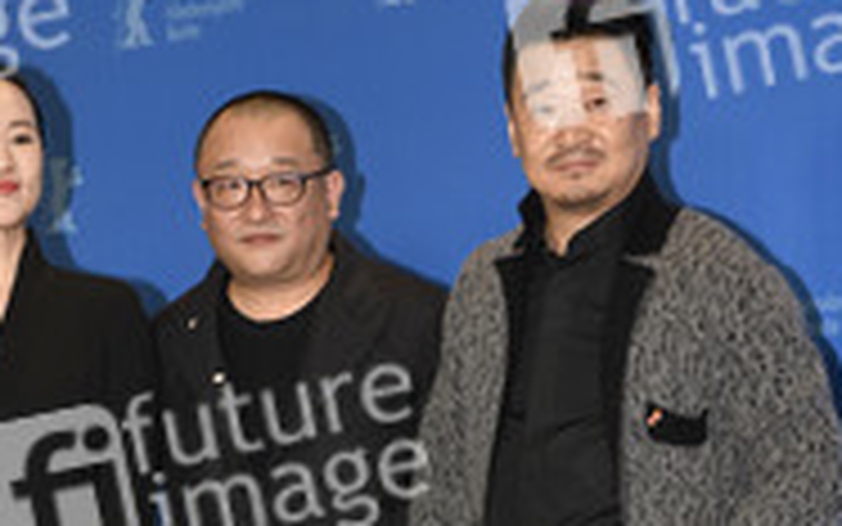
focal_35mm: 131
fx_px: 3007
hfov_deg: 15.9
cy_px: 697
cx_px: 329
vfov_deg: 9.8
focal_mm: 60
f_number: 3.5
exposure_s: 1/400
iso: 800
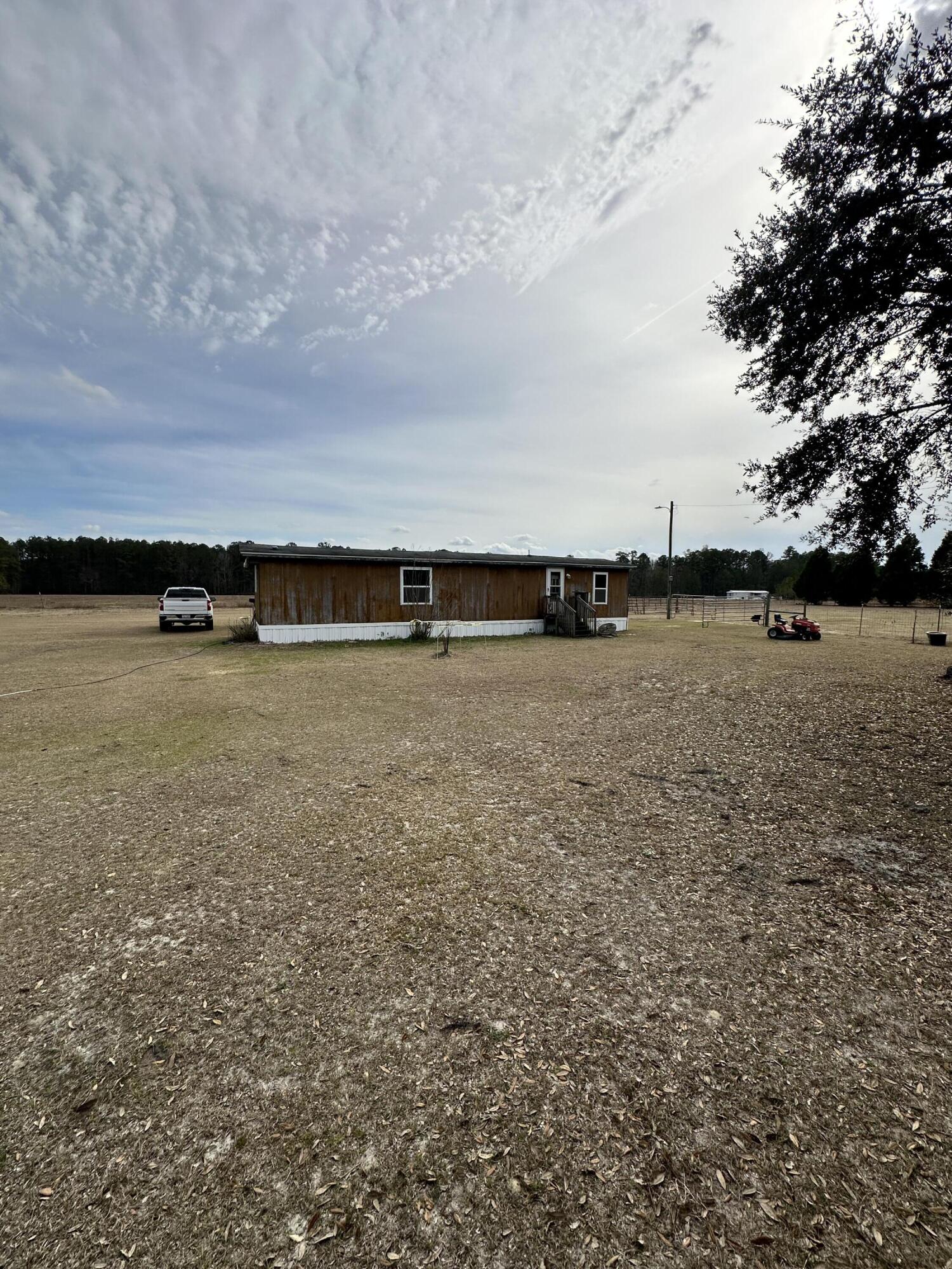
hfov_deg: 85.7
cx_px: 476
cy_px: 634
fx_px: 513
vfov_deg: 102.1
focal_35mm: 14
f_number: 2.2
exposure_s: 1/3731
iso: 50
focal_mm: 2.22
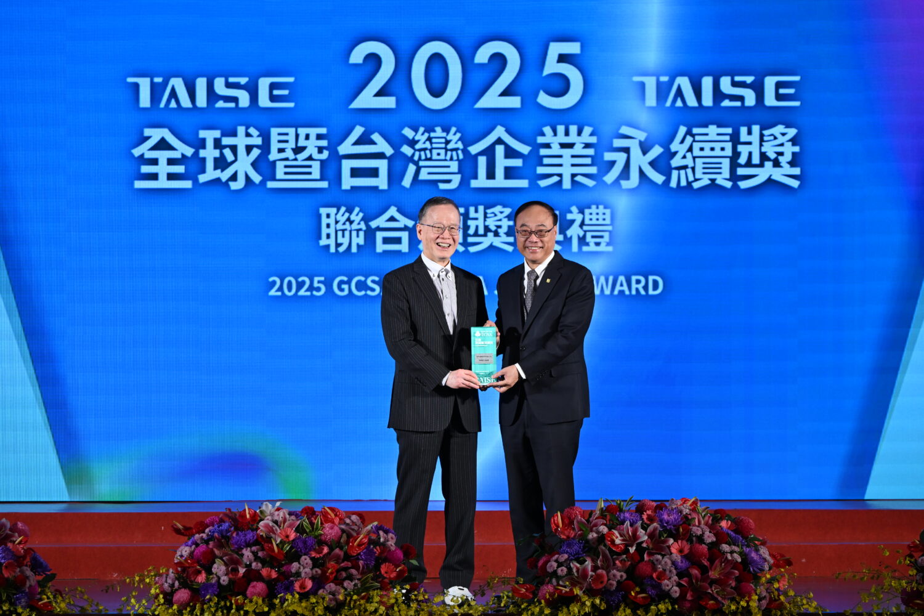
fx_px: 7443
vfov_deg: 4.7
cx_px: 462
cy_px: 308
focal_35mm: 290
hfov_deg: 7.1
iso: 1250
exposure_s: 1/192
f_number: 7.1
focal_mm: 290
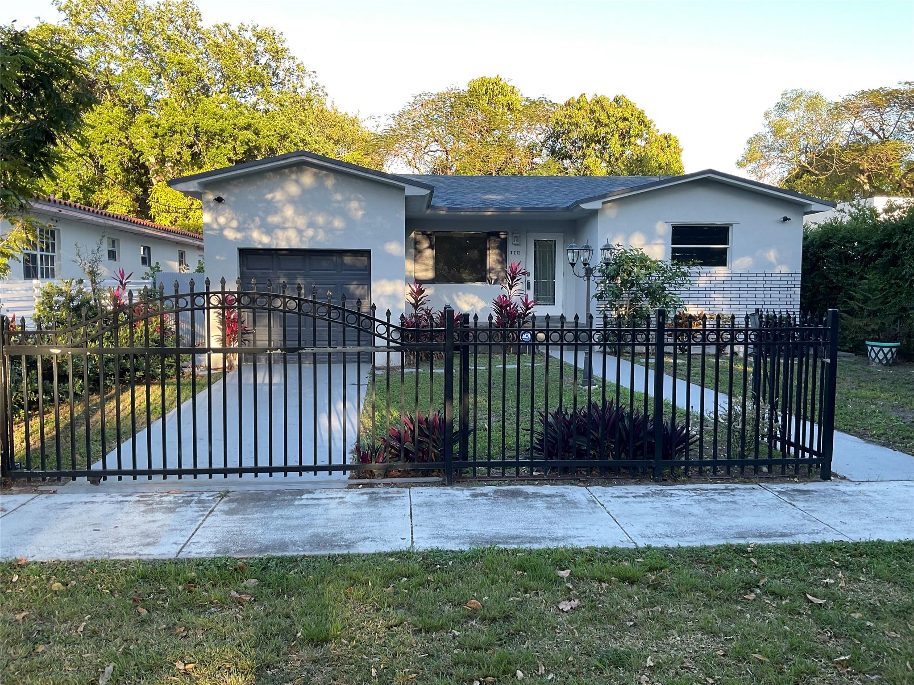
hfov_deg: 61.7
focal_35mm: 29
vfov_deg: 48.2
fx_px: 766
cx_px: 457
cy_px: 342
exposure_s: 1/120
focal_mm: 3
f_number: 1.8
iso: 25
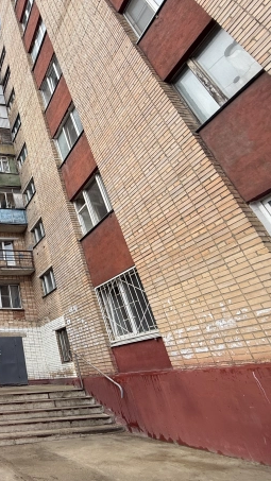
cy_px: 247
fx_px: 268
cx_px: -32
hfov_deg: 41.7
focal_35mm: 21
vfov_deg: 83.8
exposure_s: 1/355
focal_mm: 2.22
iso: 50
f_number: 2.2
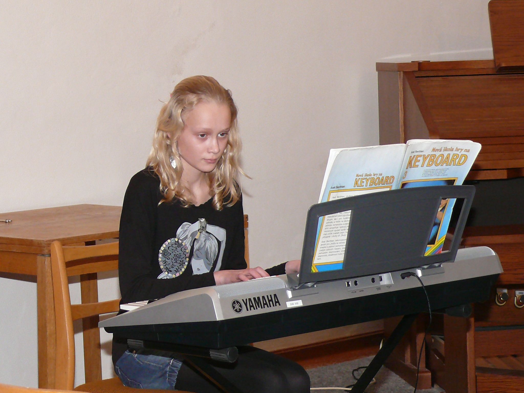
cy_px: 196
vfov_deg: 11.9
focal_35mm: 125
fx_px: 1892
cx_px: 262
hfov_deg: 15.8
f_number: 3.2
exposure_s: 1/50
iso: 200
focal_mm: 14.8
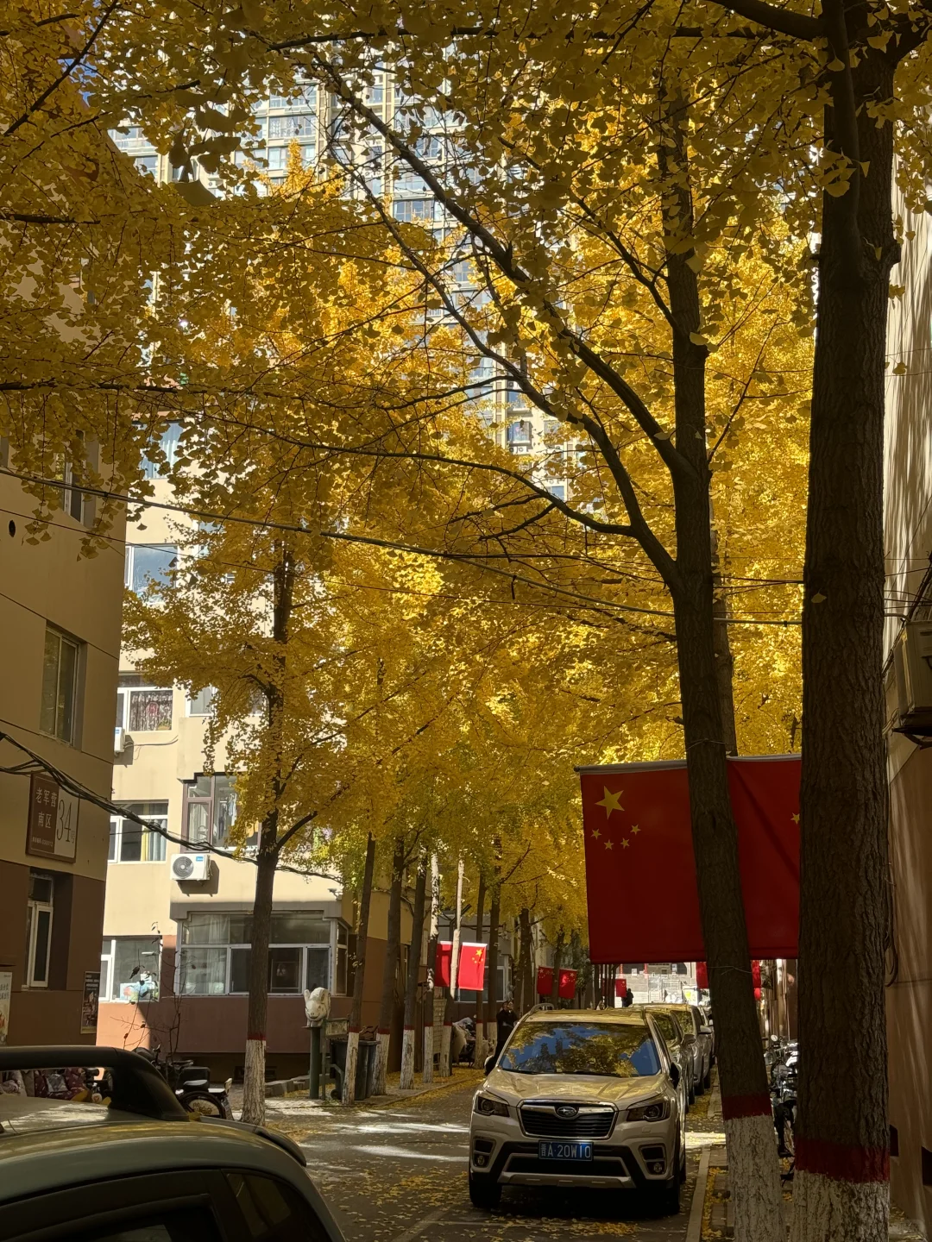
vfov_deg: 39.7
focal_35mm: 48
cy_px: 621
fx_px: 1723
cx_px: 466
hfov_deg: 30.3
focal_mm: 6.86
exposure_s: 1/1366
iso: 64
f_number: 1.78
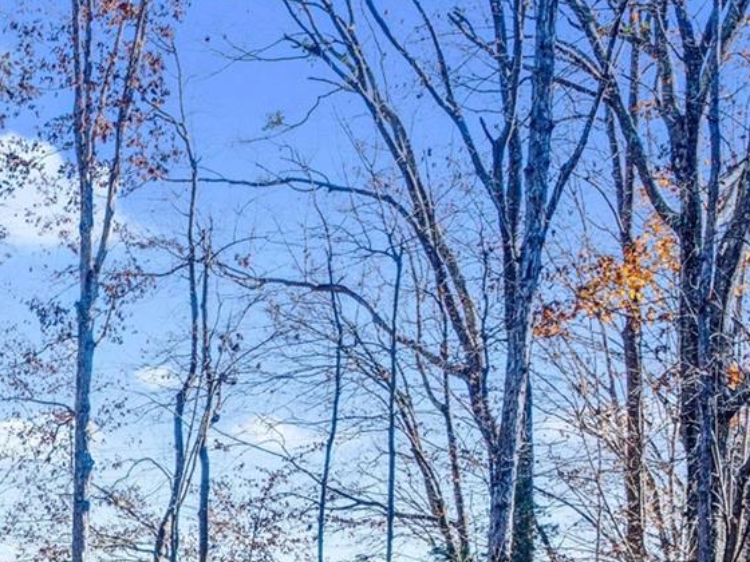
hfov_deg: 14.7
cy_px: 772
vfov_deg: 11.7
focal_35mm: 123
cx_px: -431
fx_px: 2665
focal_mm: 35
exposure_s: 1/160
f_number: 9
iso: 200
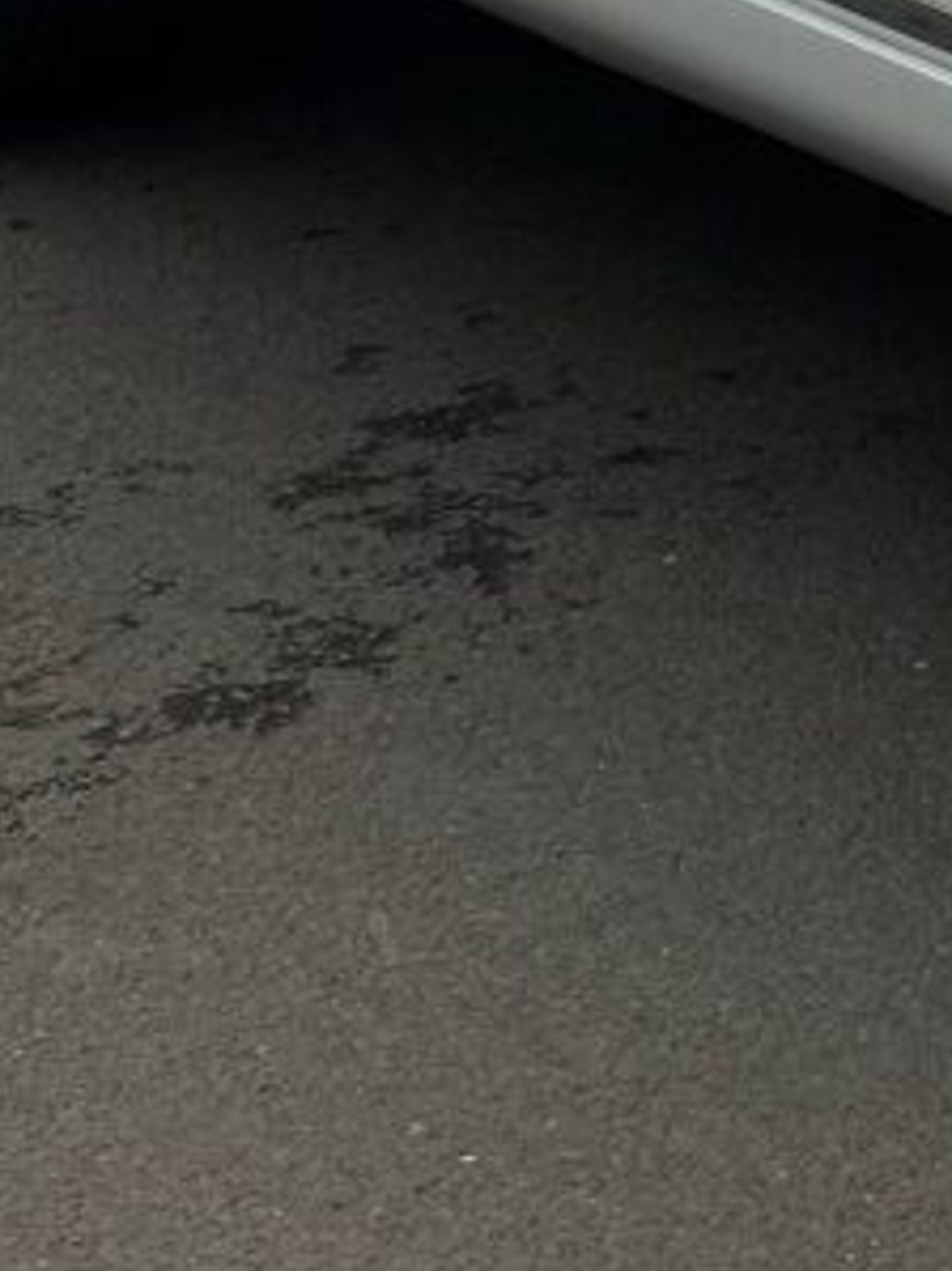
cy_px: -693
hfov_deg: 8.7
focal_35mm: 154
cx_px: 2295
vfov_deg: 12.2
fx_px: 5651
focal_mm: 6.76
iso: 80
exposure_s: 1/464
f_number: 1.78
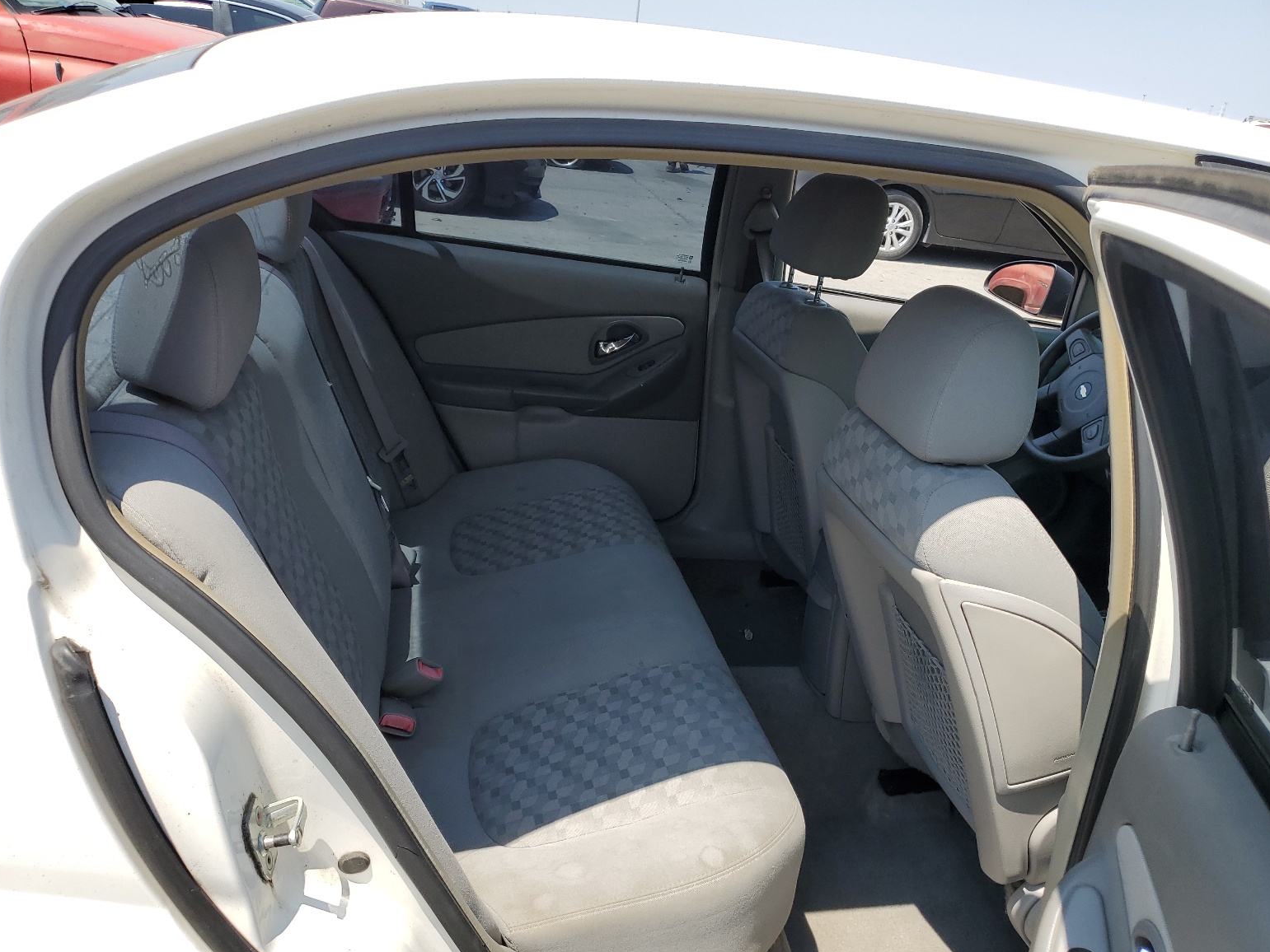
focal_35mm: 27
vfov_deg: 51.4
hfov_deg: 65.3
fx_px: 991
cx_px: 621
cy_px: 486
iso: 50
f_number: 1.5
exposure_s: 1/1667
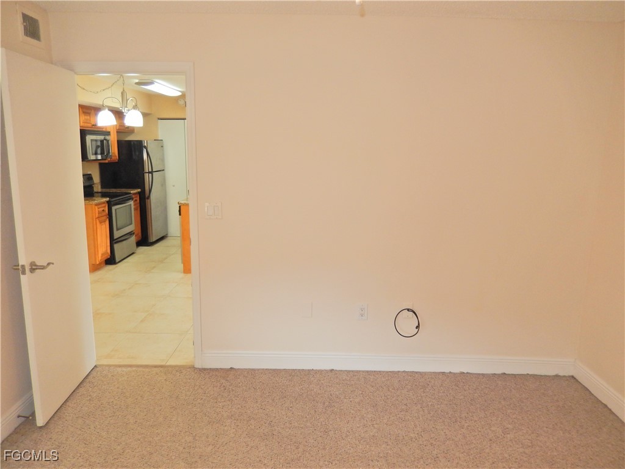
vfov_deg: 54.9
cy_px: 234
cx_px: 312
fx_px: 451
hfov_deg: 69.4
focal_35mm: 25
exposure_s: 1/30
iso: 200
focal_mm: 4.5
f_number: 3.4
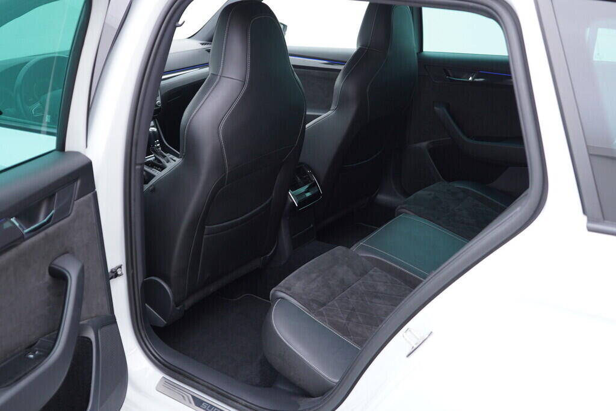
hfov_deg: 53.1
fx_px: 616
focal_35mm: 36
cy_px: 206
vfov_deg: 36.9
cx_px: 308
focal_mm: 24
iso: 200
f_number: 2.8
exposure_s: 1/40
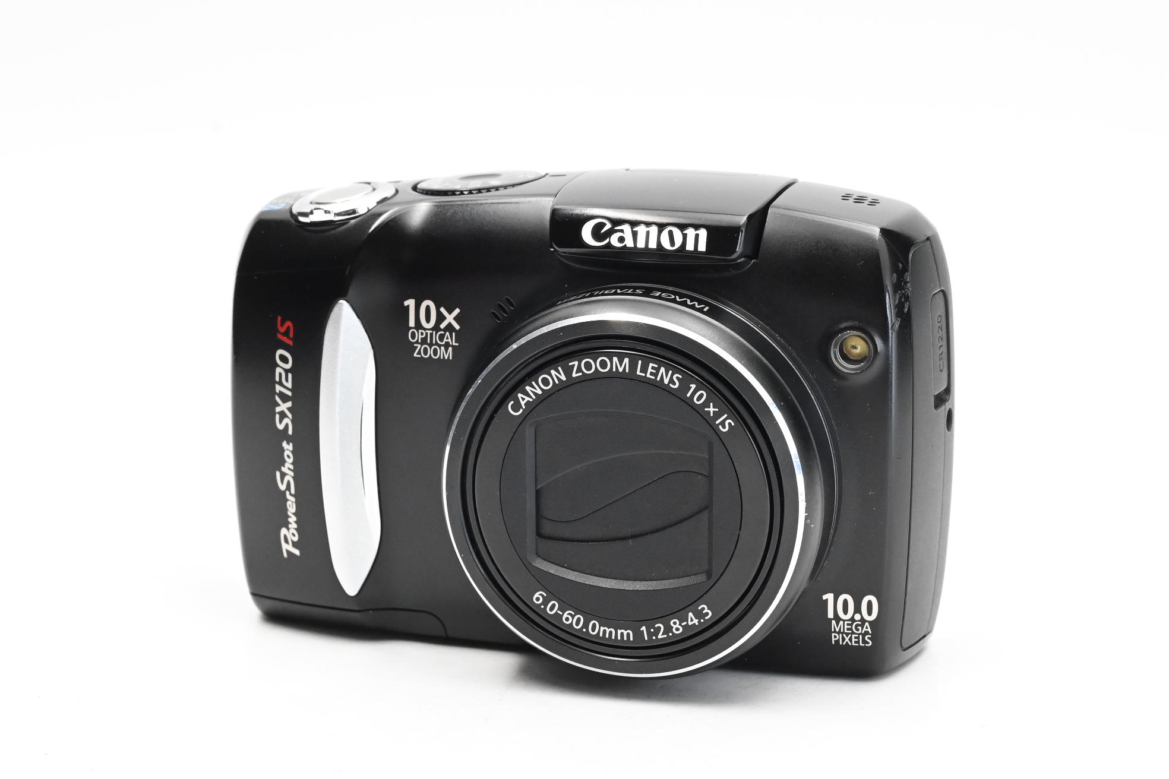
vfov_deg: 18.2
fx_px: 2435
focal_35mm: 75
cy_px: 390
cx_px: 584
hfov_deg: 27.0
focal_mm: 50
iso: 4000
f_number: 14
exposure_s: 1/100
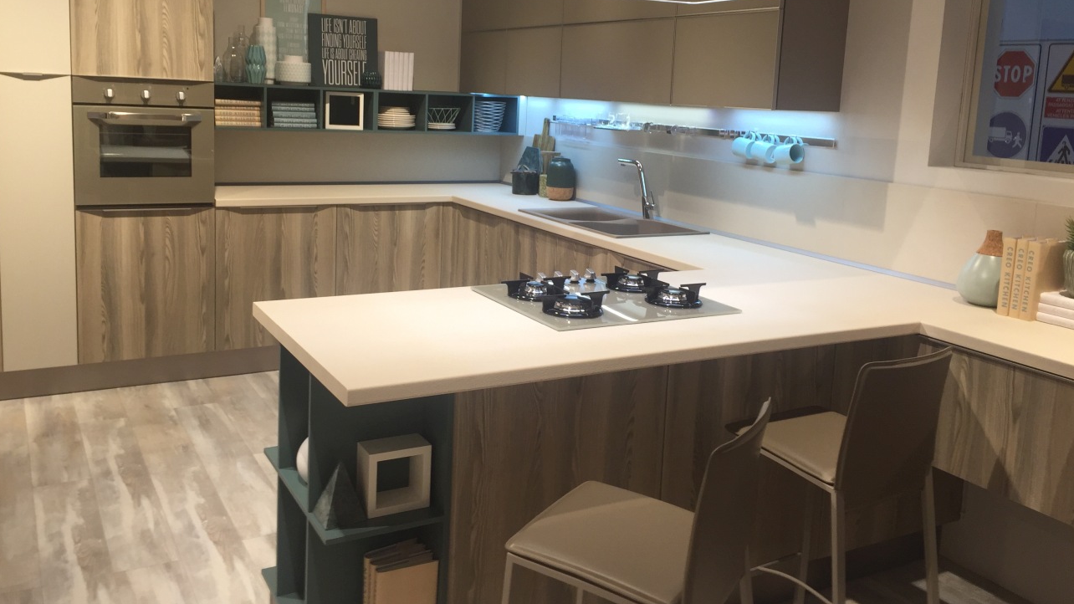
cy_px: 223
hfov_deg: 61.0
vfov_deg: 36.4
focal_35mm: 32
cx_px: 538
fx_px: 911
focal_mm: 4.15
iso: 40
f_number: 2.2
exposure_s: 1/50
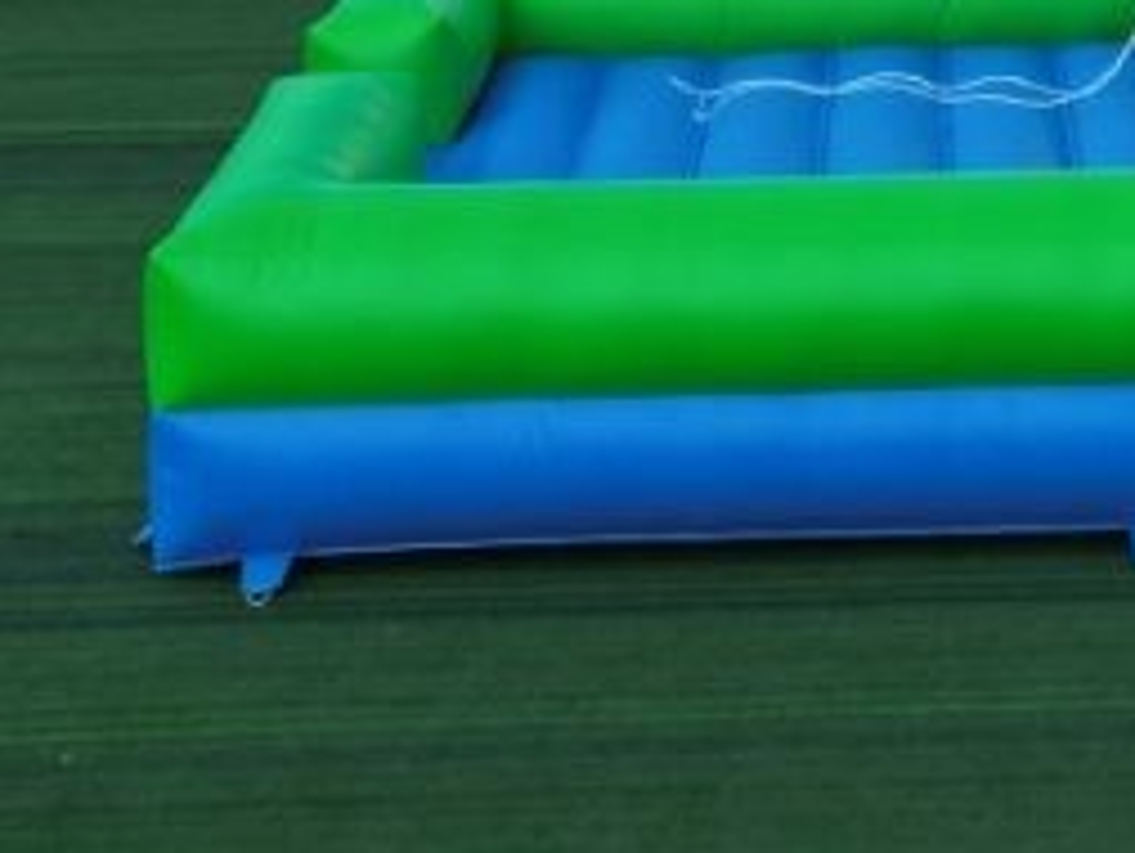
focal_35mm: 97
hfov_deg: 19.6
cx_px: 1144
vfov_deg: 13.9
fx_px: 3182
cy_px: -575
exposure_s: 1/2000
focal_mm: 6.72
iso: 120
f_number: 1.7
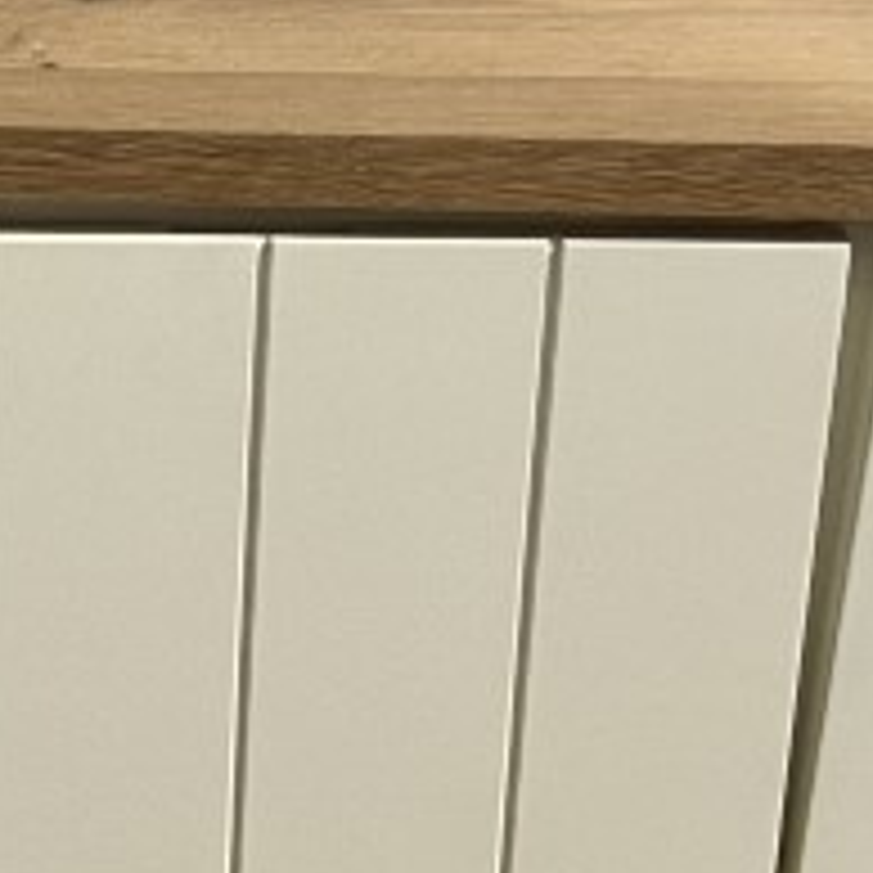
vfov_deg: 14.3
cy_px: 171
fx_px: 3452
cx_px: -522
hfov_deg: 13.4
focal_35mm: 121
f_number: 1.8
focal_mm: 4.25
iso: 80
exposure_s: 1/50
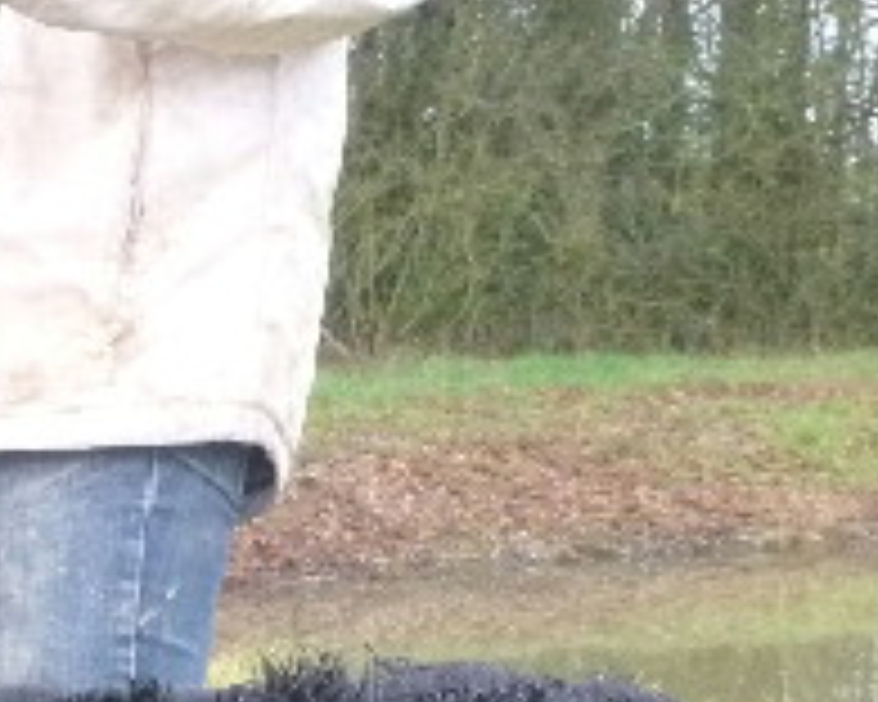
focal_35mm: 154
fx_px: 4002
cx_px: 0
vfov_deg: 9.7
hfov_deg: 12.4
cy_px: 1037
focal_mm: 7.9
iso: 320
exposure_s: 1/60
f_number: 3.8
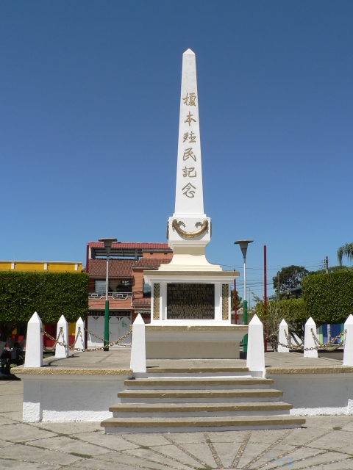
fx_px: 489
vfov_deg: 51.4
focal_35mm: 36
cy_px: 235
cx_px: 176
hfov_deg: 39.7
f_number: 5.6
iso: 80
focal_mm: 6
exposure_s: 1/500
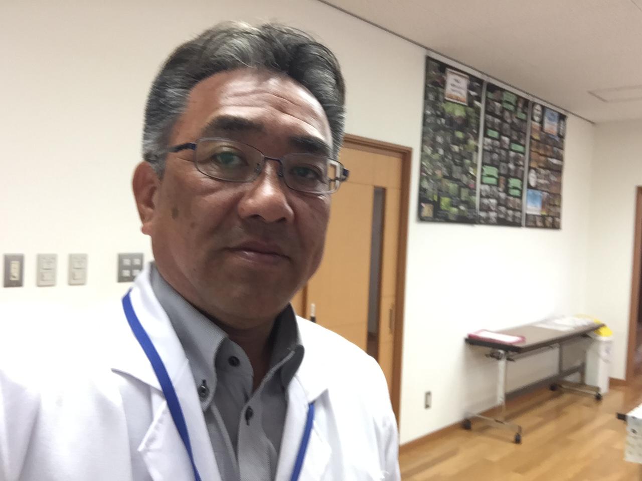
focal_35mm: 31
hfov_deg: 58.4
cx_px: 321
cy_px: 240
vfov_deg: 45.4
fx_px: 575
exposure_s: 1/30
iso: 64
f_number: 2.2
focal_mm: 2.6
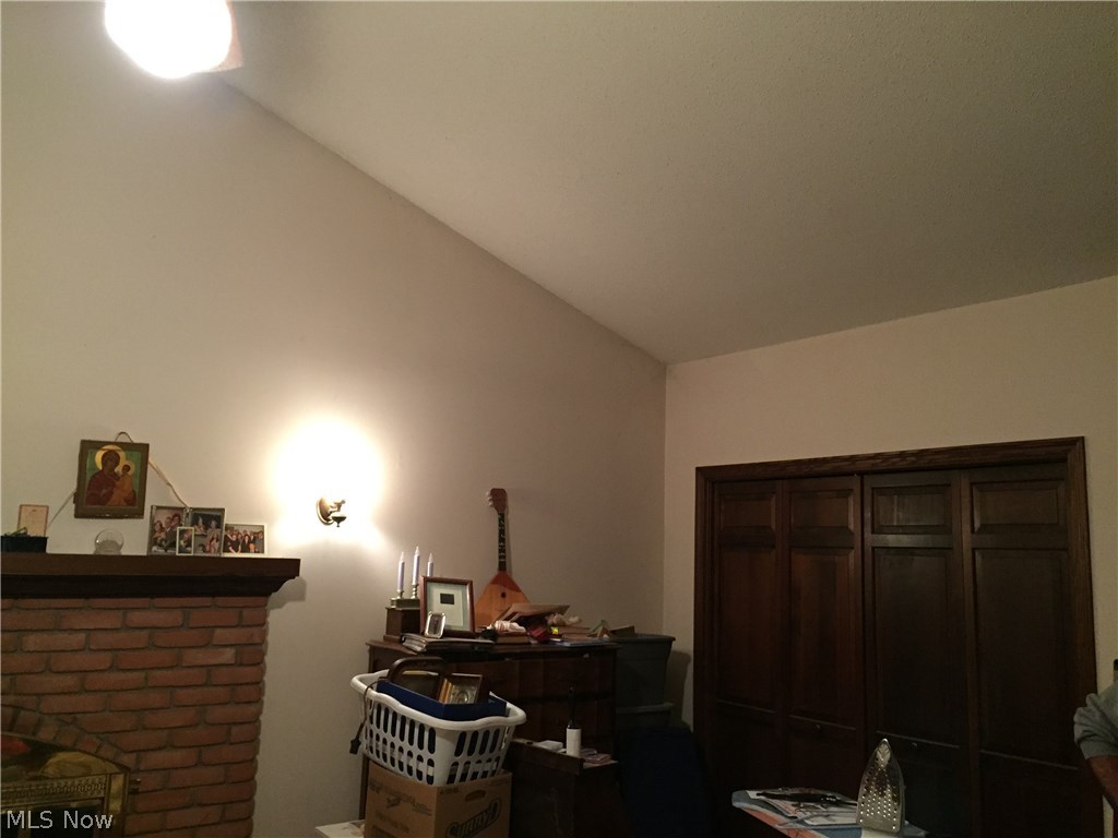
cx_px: 559
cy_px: 419
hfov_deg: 61.7
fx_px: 937
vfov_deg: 48.2
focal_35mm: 29
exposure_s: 1/20
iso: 250
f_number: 2.2
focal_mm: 4.15
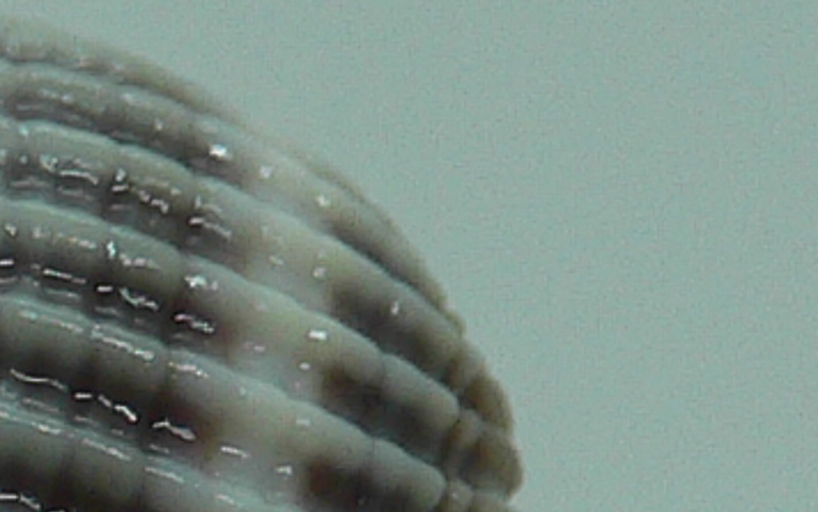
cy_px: 928
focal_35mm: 210
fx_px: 4685
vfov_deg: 6.1
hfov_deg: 9.8
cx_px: -241
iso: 80
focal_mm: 4.6
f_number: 2.8
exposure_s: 1/60
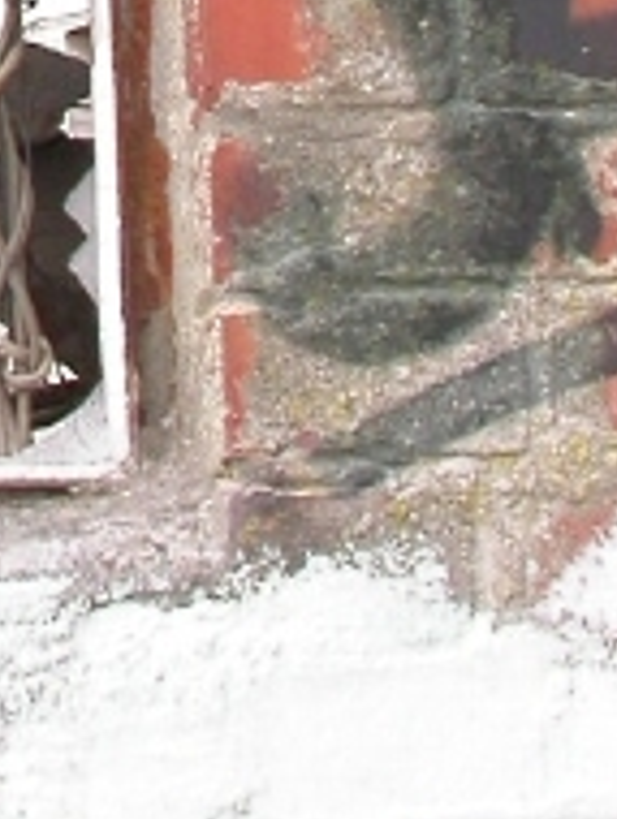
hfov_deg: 5.2
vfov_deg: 6.9
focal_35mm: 279
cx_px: -718
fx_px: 6616
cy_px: -741
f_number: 4.9
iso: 100
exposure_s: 1/229
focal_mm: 12.2
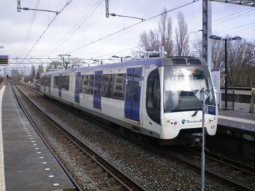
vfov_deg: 34.3
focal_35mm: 42
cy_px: 96
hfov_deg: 44.8
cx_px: 128
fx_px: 309
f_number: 4.9
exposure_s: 1/250
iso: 100
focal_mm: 7.4
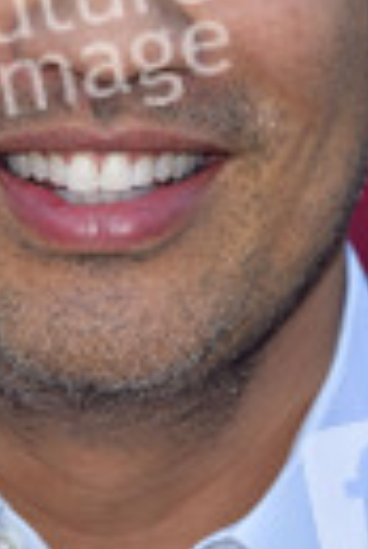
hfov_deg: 2.4
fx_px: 8946
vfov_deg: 3.5
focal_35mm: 585
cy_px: 262
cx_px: 137
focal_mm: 190
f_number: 6.3
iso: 400
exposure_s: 1/250
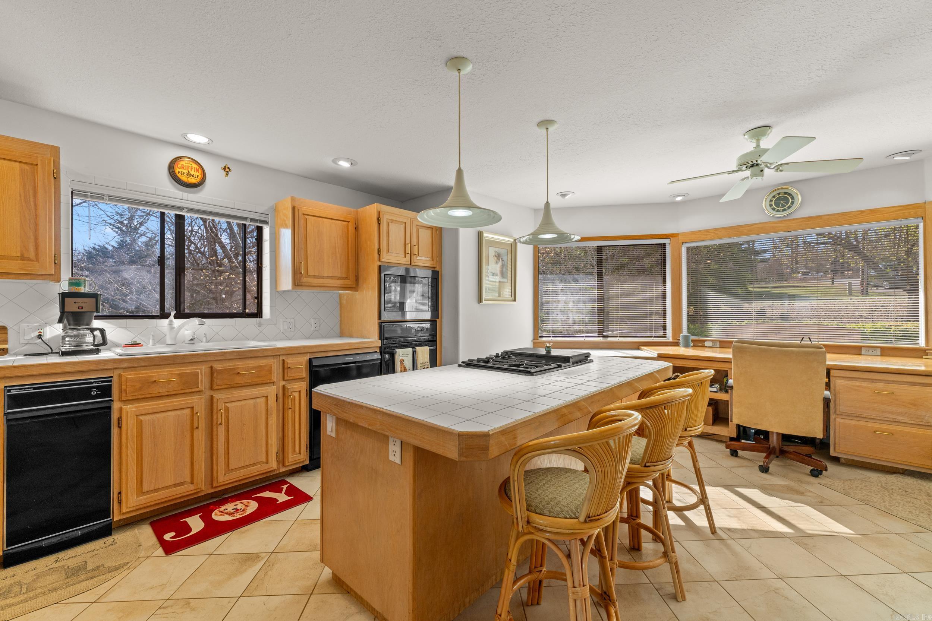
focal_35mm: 15
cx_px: 466
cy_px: 310
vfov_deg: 77.3
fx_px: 388
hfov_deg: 100.4
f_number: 9
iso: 200
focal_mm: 10
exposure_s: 1/4
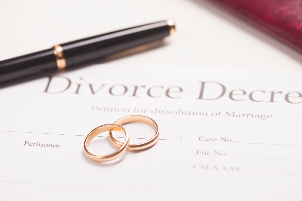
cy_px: 100
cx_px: 151
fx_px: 880
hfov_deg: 19.5
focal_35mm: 105
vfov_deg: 13.0
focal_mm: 105
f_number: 7.1
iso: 200
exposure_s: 1/125
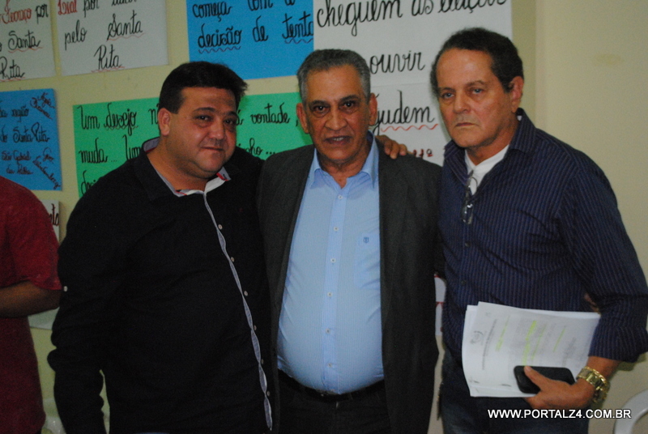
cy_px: 217
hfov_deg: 41.1
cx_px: 324
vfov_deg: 28.2
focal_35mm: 48
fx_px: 865
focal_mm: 32
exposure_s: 1/30
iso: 1600
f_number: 4.8
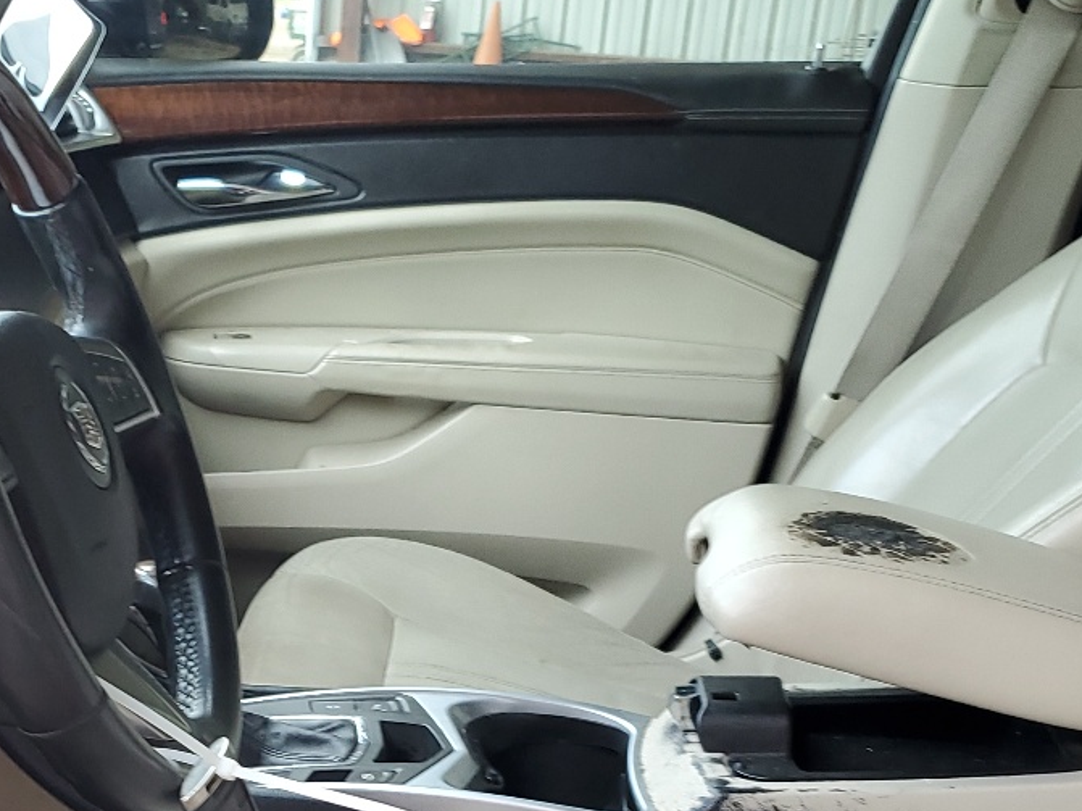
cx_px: 264
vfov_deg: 22.4
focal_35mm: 62
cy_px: 885
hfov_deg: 30.6
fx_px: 1938
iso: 59
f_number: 1.5
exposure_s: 1/60.2
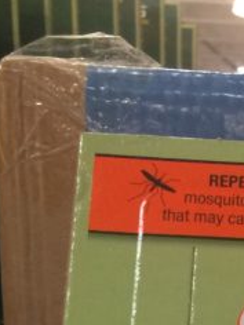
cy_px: 702
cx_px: 500
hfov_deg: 10.7
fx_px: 1184
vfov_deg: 13.0
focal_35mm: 126
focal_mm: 4.15
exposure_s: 1/30
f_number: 2.2
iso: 80
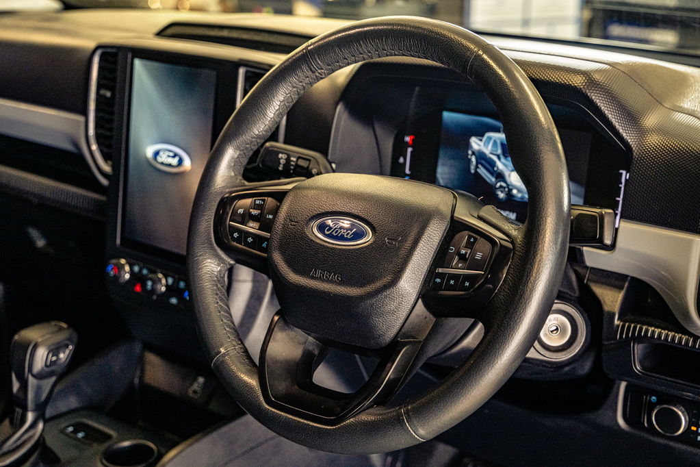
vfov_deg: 27.0
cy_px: 234
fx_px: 972
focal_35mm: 50
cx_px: 350
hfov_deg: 39.6
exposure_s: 1/125
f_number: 4.5
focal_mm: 50
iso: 1600
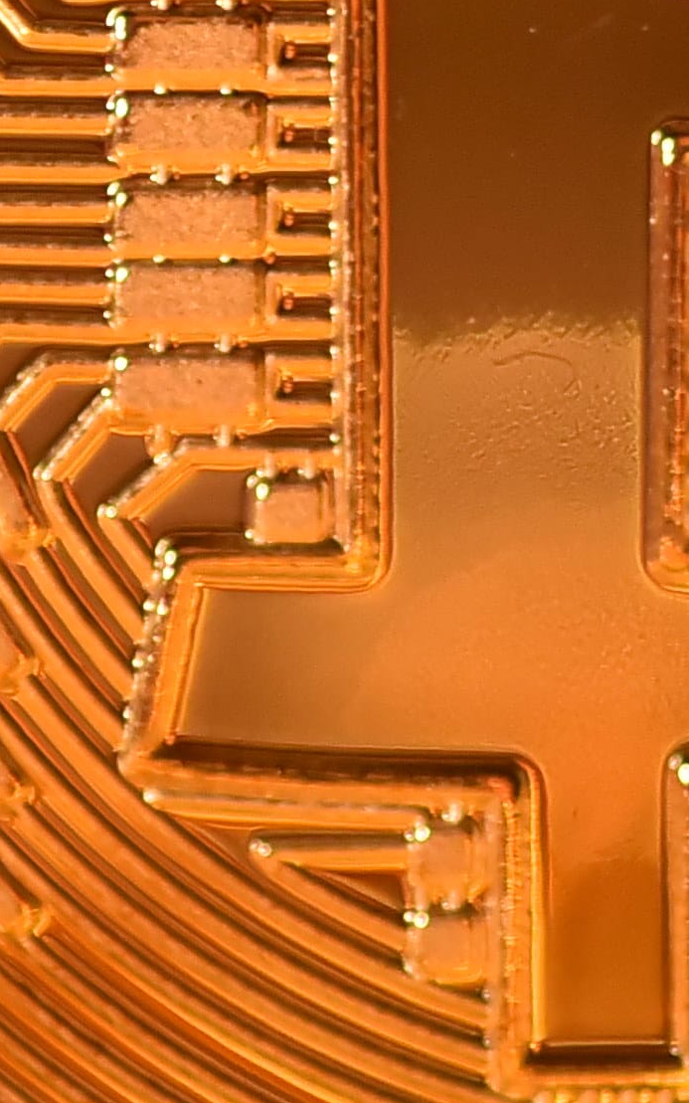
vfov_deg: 3.6
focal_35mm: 581
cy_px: 129
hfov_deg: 2.3
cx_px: 985
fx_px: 17458
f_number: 4
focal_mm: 105
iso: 2200
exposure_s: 1/160
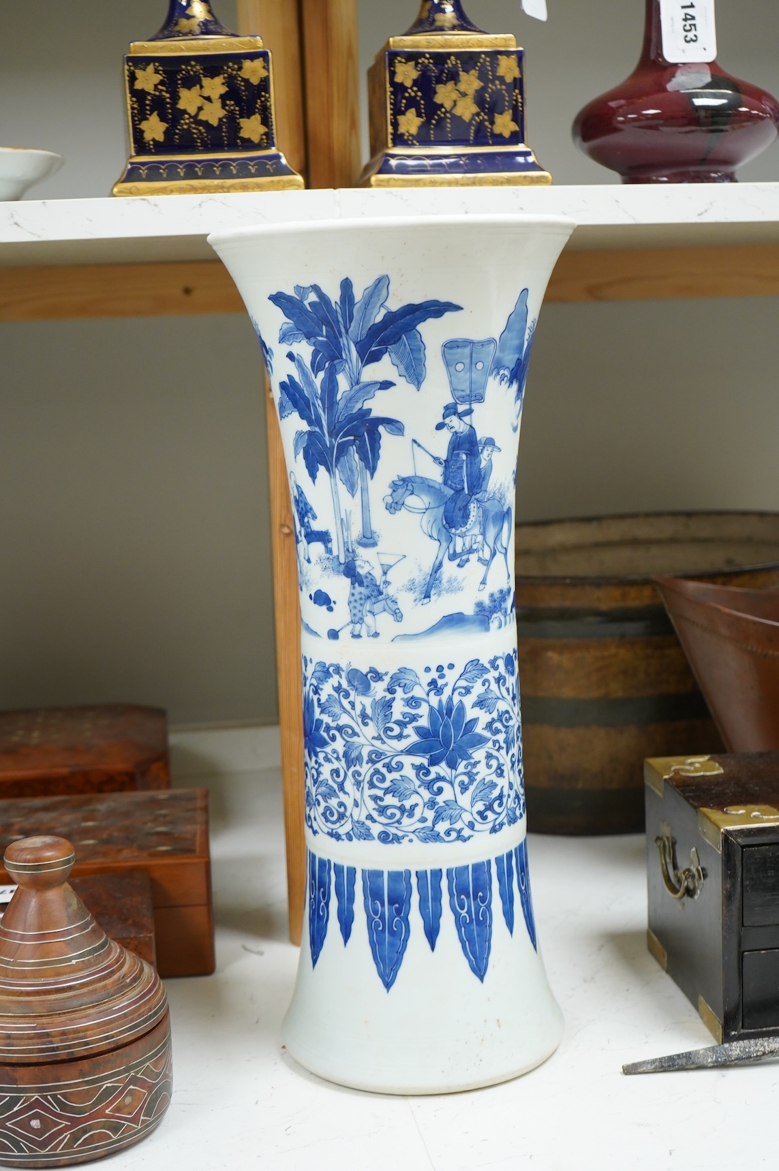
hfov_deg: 27.5
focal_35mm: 49
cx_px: 390
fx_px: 1593
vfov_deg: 40.4
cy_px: 586
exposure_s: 1/80
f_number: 6.3
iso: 2500
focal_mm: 49
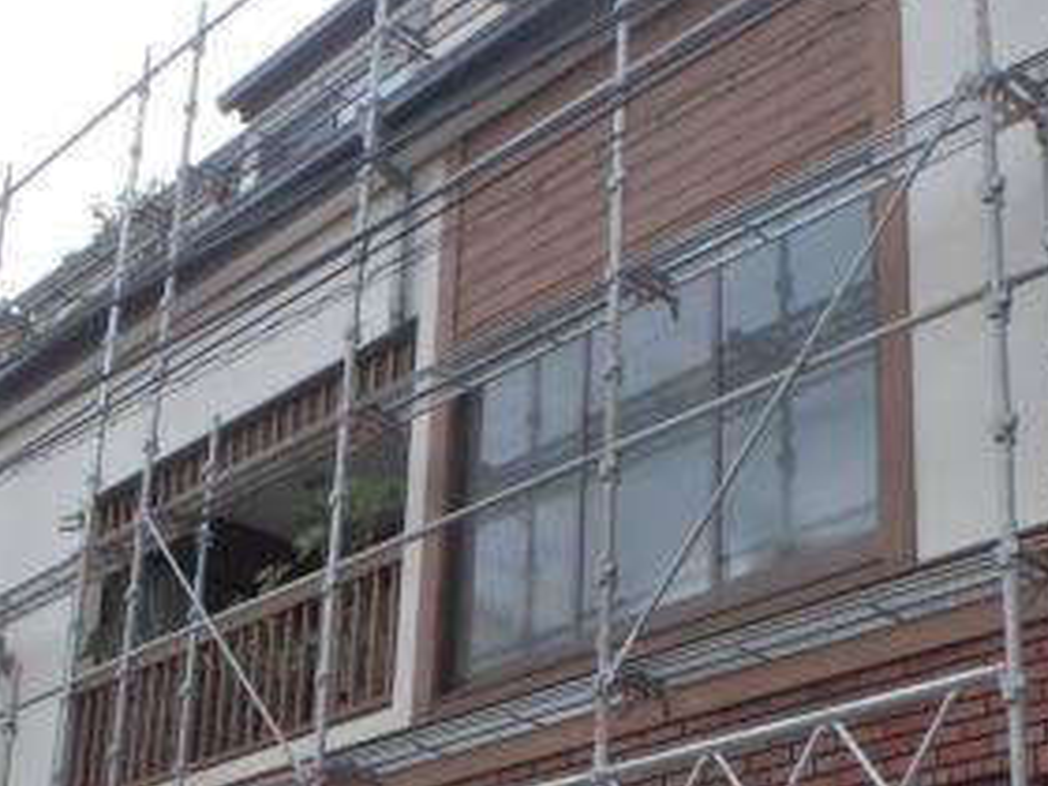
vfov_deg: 23.6
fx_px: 1817
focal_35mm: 60
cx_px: 531
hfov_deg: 32.2
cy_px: 745
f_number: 3.5
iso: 125
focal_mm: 3.7
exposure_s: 1/640
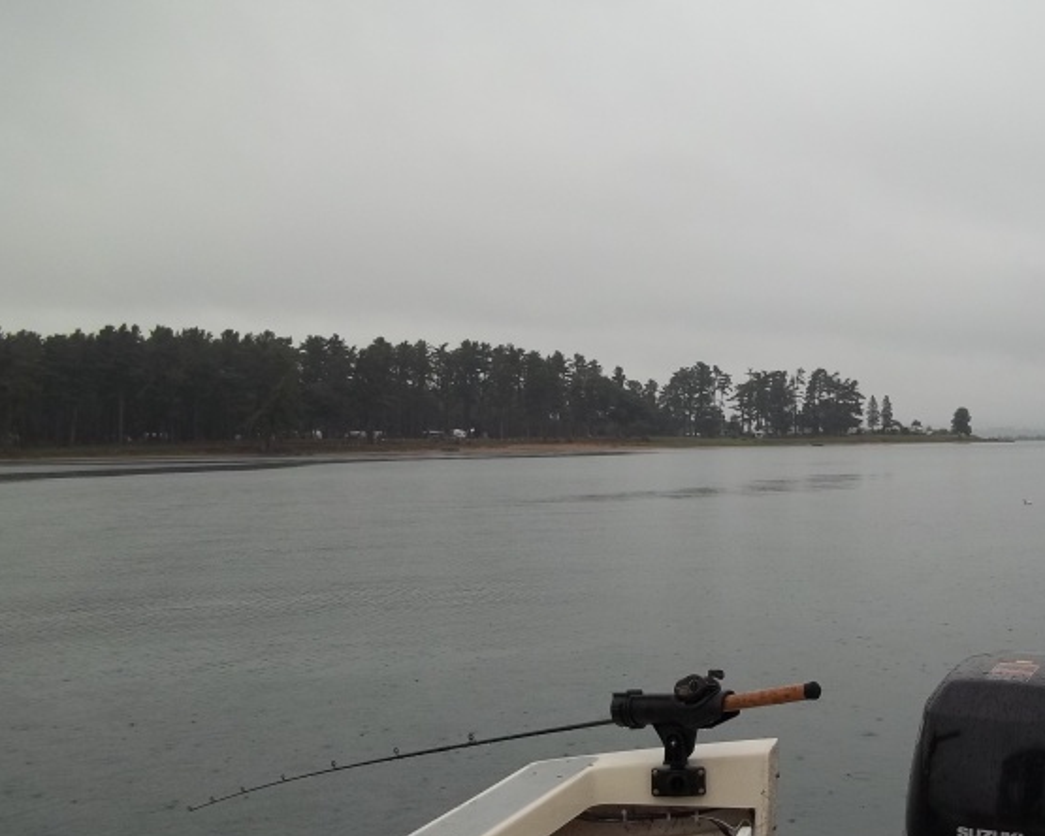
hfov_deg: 40.5
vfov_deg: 33.3
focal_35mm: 45
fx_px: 1392
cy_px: 520
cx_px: 719
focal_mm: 5.7
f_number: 2.9
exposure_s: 1/320
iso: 64
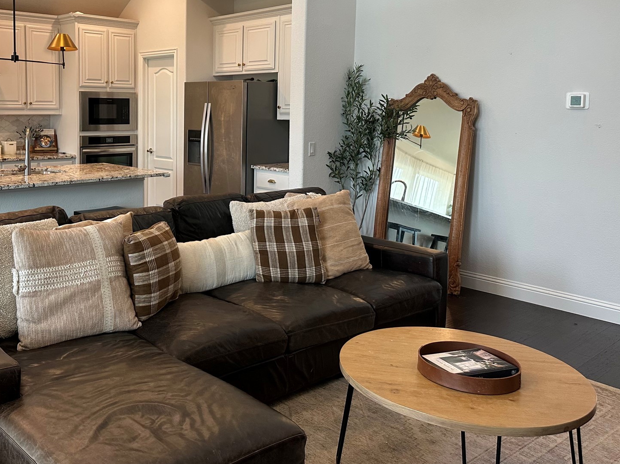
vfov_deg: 41.3
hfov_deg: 52.6
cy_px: 155
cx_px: 193
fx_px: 609
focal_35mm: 34
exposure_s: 1/120
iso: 160
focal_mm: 6.86
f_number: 1.78
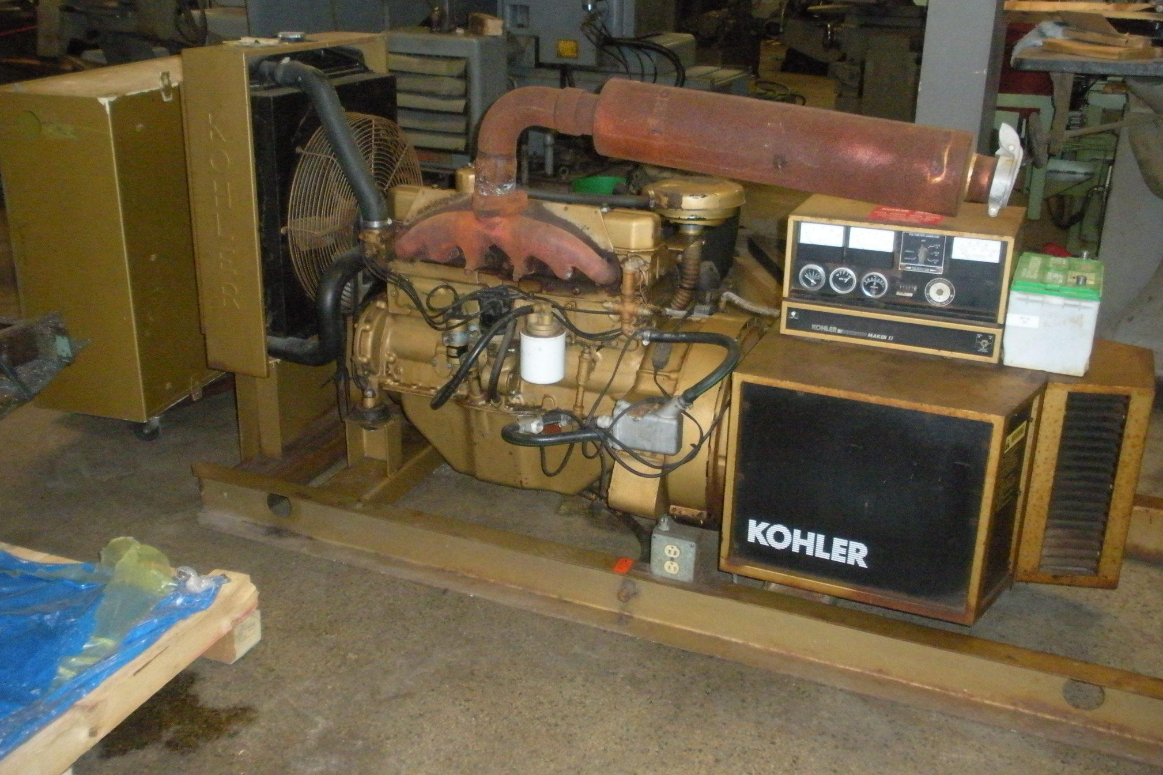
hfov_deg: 50.7
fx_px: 1227
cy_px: 345
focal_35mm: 38
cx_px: 582
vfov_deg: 35.0
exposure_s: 1/60
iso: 800
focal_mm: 6.3
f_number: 3.5
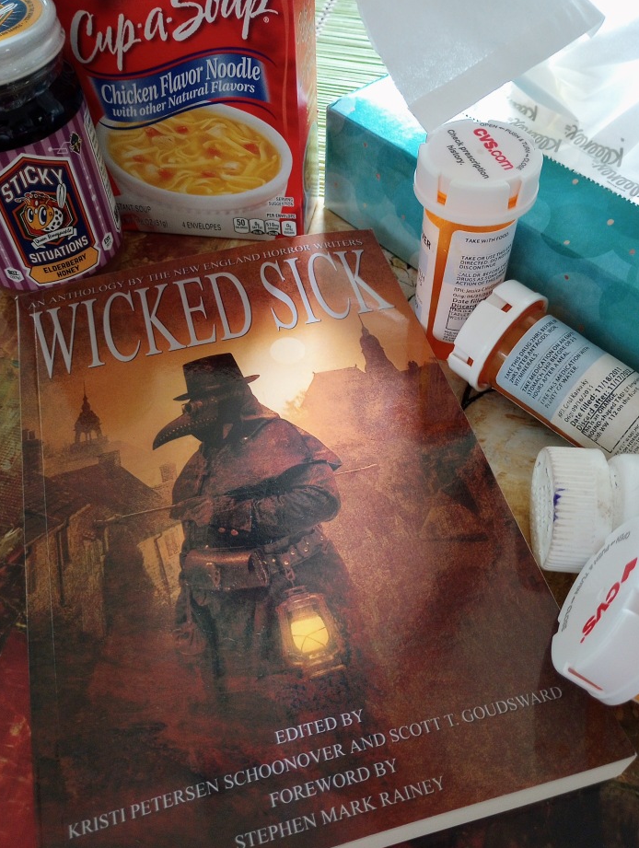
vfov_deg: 58.3
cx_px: 320
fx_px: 761
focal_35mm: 31
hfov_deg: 45.6
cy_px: 408
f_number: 1.8
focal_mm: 4.27
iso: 2475
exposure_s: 1/24
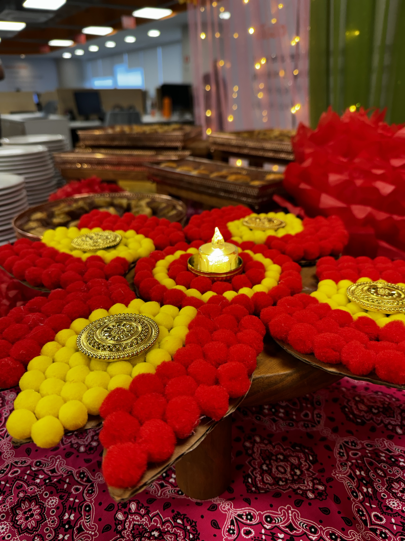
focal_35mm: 24
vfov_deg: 71.6
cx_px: 202
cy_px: 270
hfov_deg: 56.8
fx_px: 374
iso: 125
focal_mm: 6.76
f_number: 1.78
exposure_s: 1/120
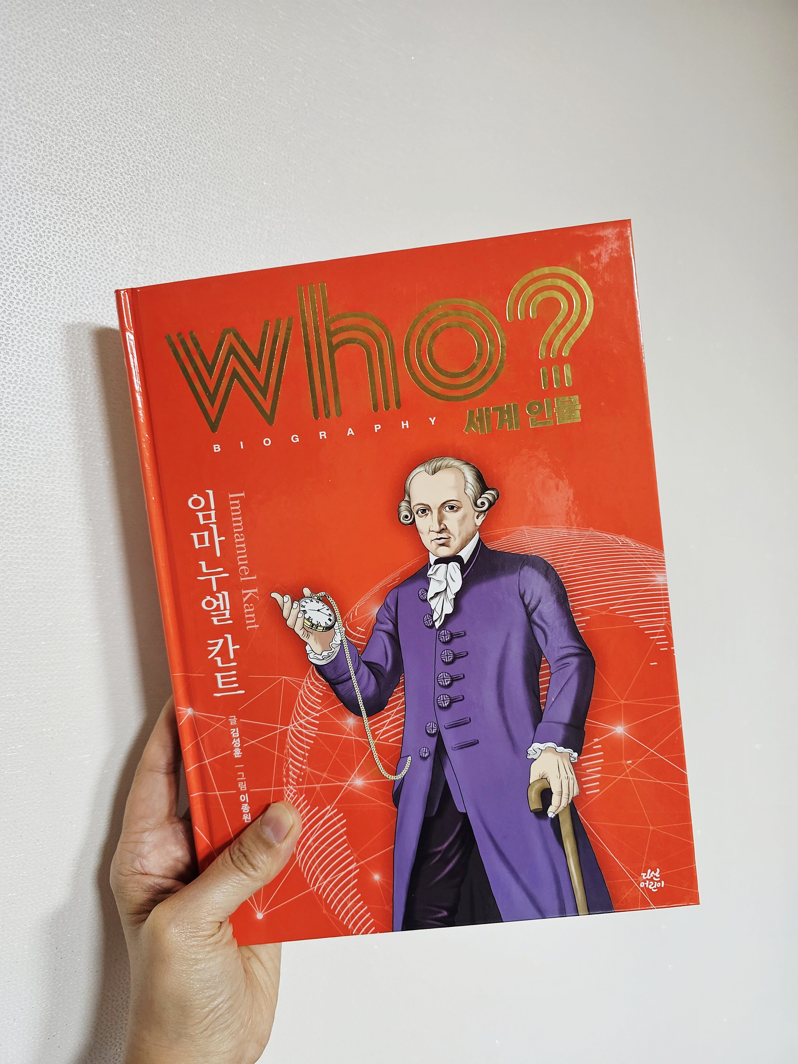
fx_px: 707
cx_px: 399
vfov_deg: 73.9
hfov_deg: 58.9
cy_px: 532
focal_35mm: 23
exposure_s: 1/60.2
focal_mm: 6.3
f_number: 1.7
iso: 200
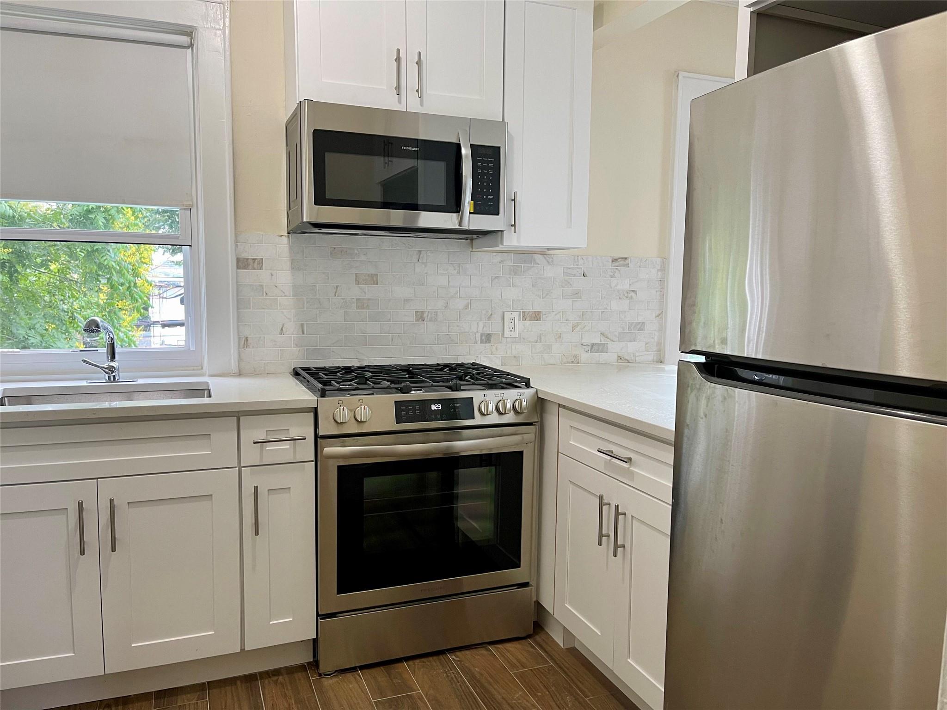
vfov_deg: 54.9
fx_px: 684
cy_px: 355
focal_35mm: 25
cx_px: 474
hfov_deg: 69.4
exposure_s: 1/60
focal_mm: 5.1
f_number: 1.6
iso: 160
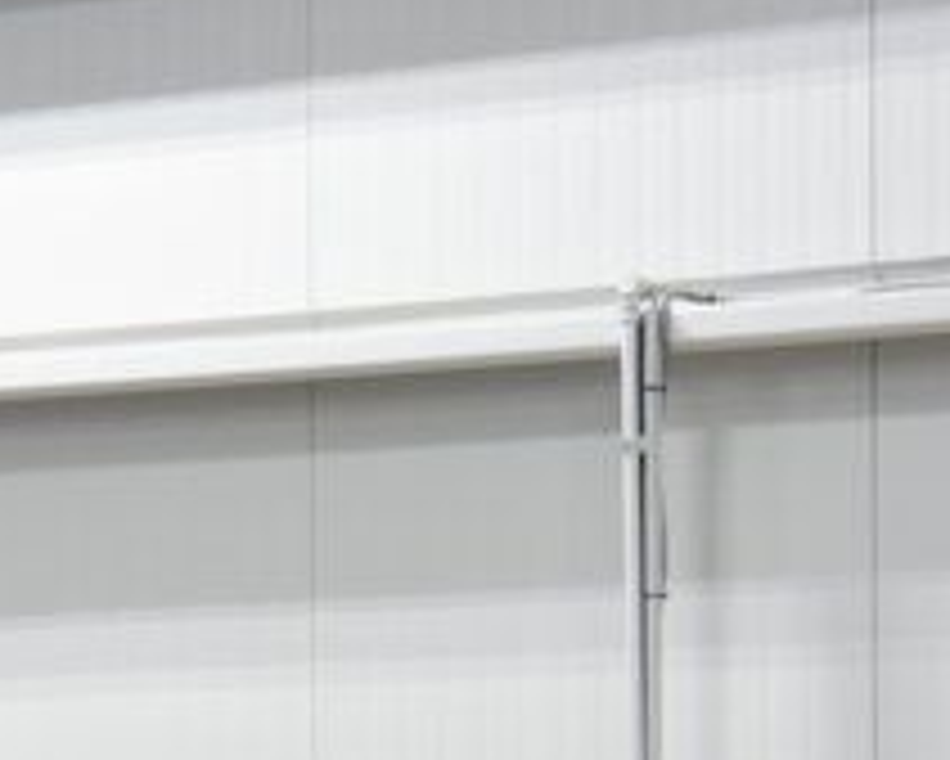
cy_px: 1136
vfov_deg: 6.4
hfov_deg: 7.6
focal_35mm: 239
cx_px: -1171
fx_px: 6731
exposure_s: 1/15
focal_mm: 35
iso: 450
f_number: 6.3
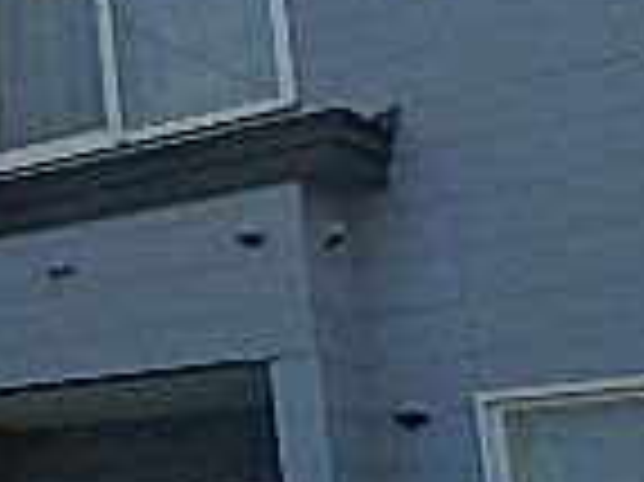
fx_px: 1747
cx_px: -766
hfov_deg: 15.2
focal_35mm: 94
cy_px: 293
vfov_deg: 15.7
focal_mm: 3.7
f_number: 6
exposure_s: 1/640
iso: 125
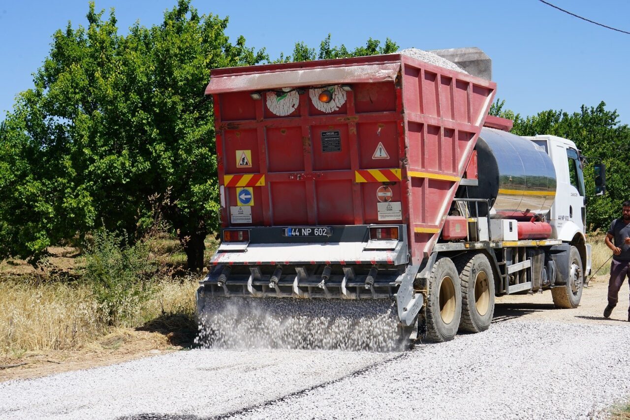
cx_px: 315
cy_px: 210
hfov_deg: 28.8
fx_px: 1225
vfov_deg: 19.5
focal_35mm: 70
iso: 100
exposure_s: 1/100
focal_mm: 70
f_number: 13
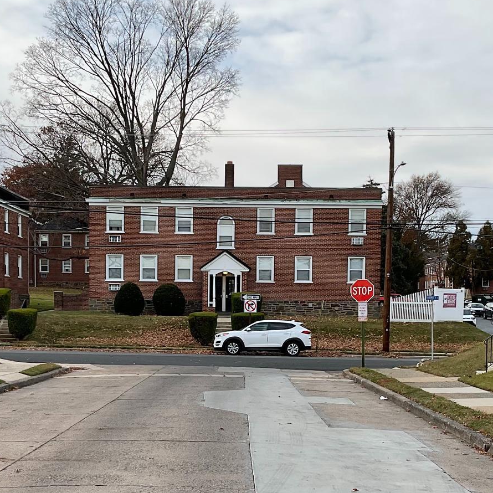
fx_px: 951
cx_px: 242
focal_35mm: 59
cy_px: 347
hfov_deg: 29.1
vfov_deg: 28.8
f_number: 1.8
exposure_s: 1/781
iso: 16
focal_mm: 3
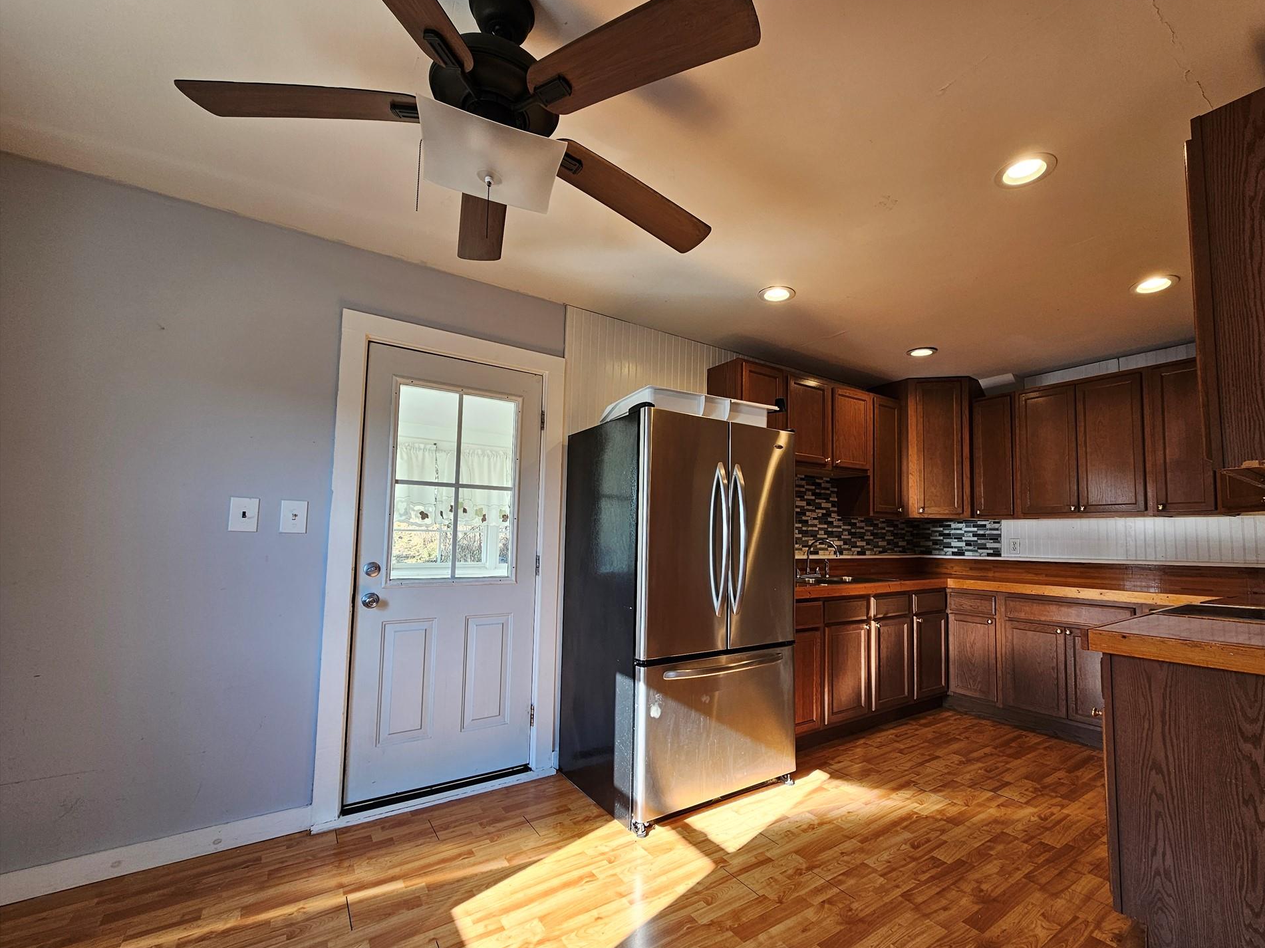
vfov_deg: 85.6
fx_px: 512
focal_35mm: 14
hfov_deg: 101.9
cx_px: 680
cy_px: 501
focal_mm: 2.2
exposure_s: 1/60
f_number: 2.2
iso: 50
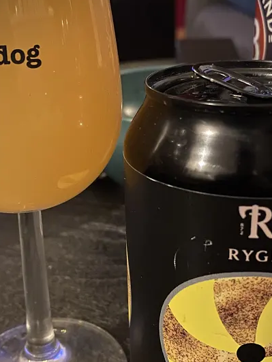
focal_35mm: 50
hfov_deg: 29.1
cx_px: 119
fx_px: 524
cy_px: 180
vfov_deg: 38.2
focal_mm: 4.25
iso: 500
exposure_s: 1/8
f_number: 1.8
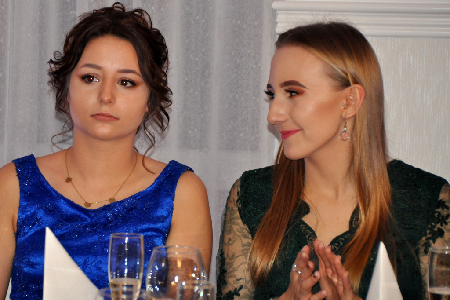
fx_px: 2624
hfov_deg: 9.8
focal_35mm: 210
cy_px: 150
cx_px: 225
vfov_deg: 6.5
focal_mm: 140
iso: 800
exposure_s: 1/60
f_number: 6
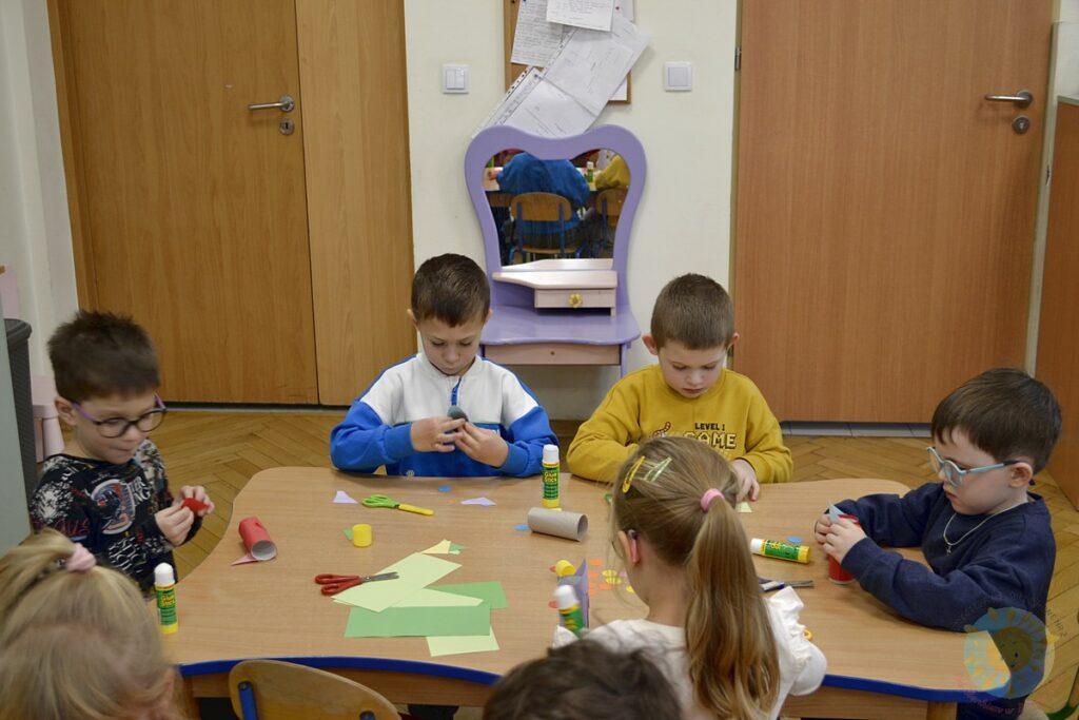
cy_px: 360
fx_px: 1304
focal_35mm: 44
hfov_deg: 45.0
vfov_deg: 30.9
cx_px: 540
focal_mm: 29
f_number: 4.5
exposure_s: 1/30
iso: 400
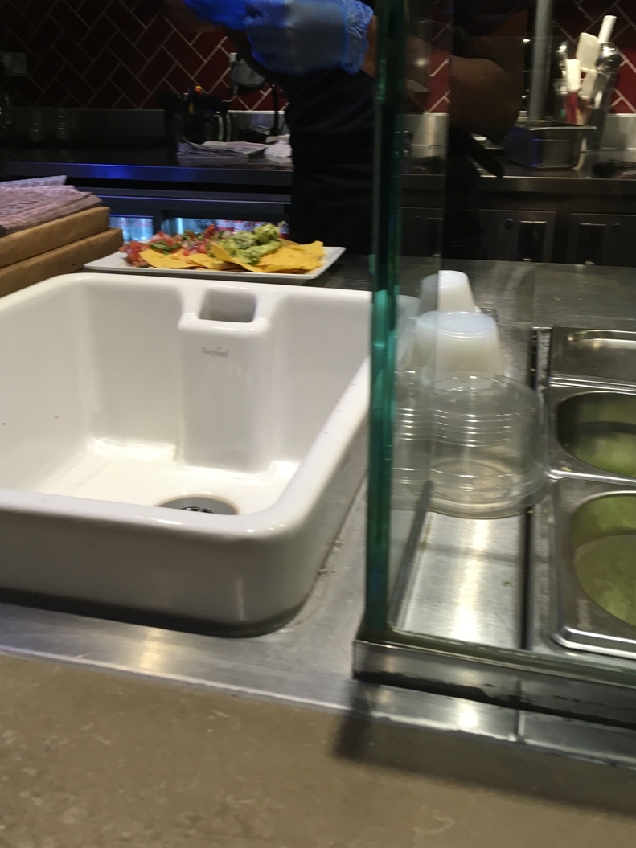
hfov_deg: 42.9
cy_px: 374
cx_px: 322
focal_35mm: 33
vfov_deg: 55.2
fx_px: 809
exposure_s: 1/33
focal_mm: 4.15
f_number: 2.2
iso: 100
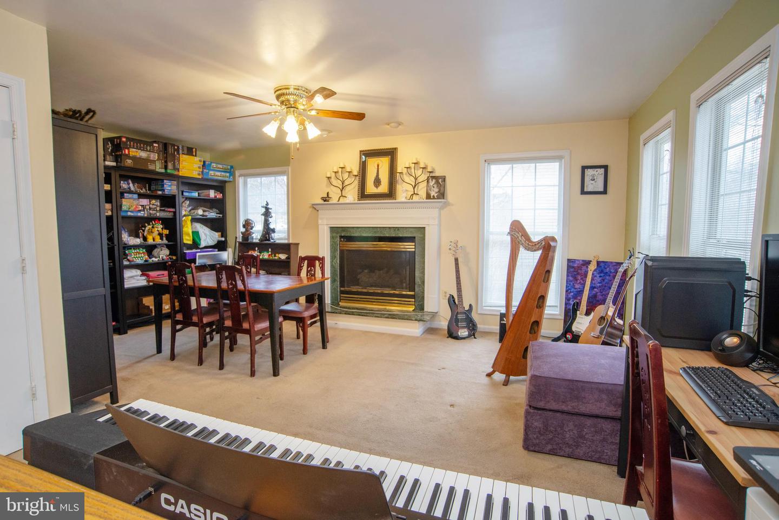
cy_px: 260
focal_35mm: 18
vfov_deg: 67.4
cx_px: 390
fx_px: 390
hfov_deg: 90.0
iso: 1000
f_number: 10
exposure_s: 1/20
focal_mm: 18
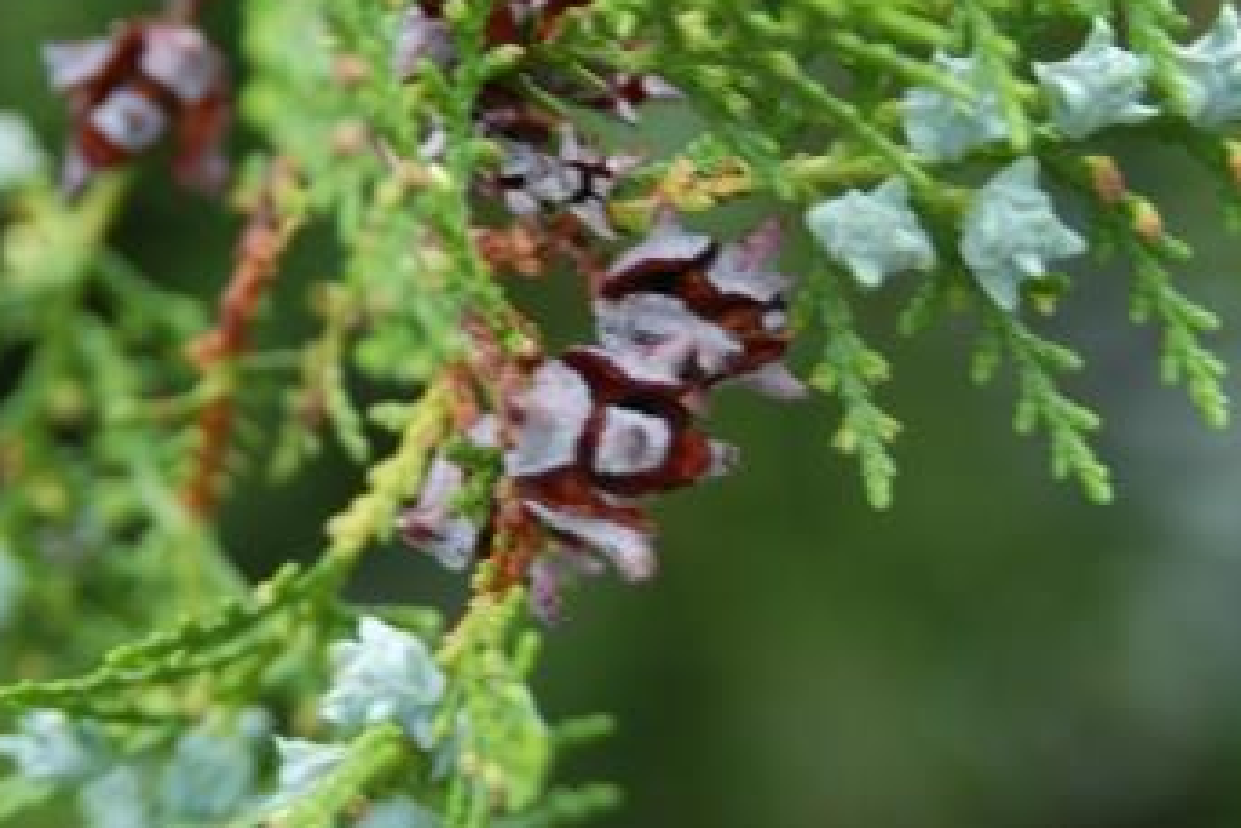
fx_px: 5412
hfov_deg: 13.1
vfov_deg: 8.7
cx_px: 664
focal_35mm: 157
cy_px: 291
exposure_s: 1/15
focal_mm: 80
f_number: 4.5
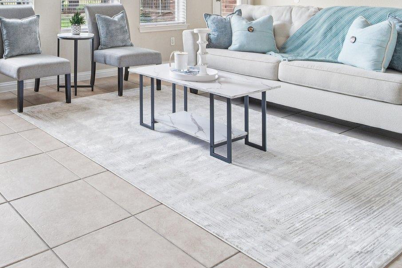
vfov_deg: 33.8
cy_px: -26
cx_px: 85
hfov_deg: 52.5
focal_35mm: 34
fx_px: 380
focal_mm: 10
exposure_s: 1/10
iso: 400
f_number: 8
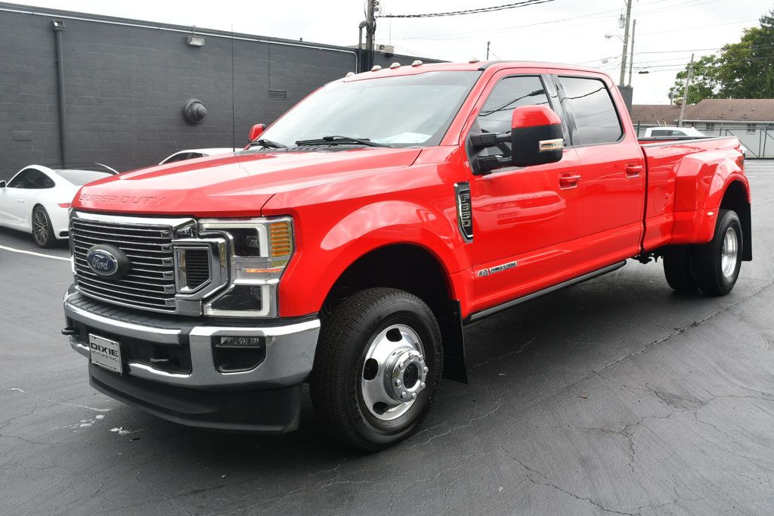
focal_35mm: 34
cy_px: 258
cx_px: 387
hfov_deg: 55.8
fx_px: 731
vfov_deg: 38.9
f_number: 7.1
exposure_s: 1/250
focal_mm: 23
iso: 200
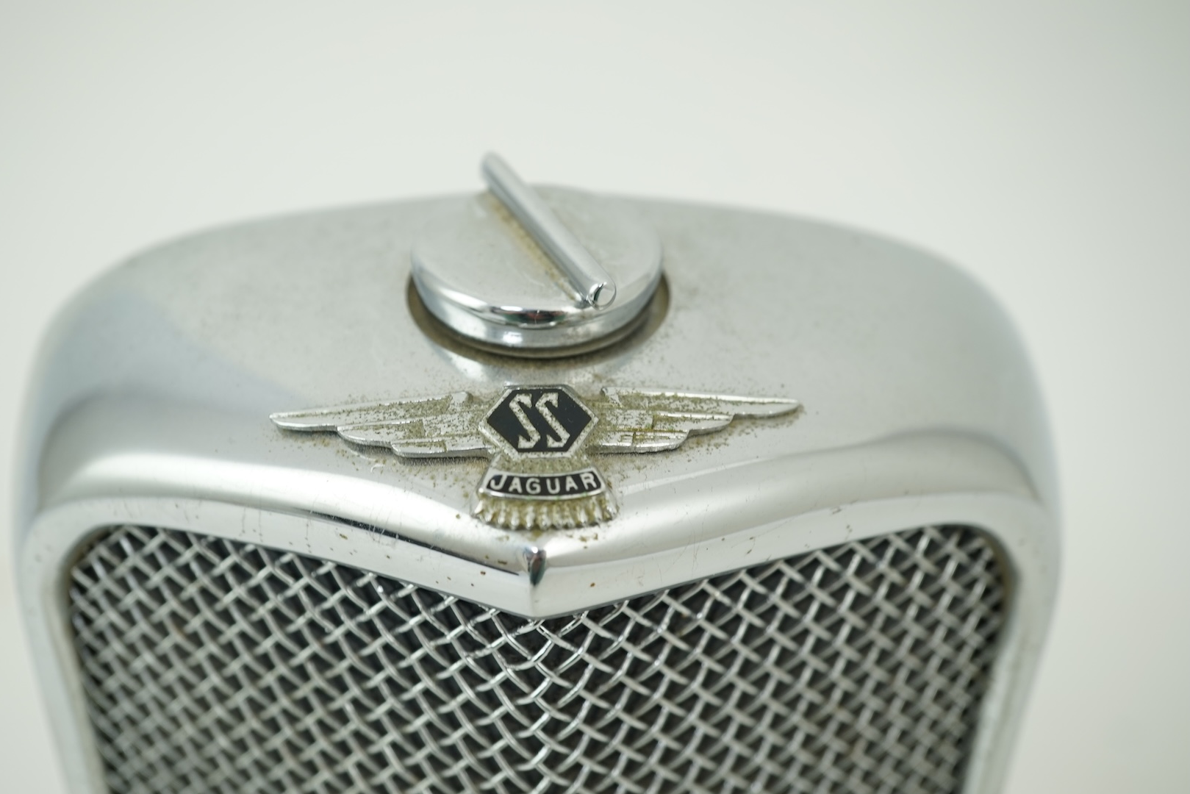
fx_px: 1653
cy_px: 418
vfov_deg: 27.0
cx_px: 530
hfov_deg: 39.5
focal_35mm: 50
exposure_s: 1/40
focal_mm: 30
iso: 250
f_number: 7.1
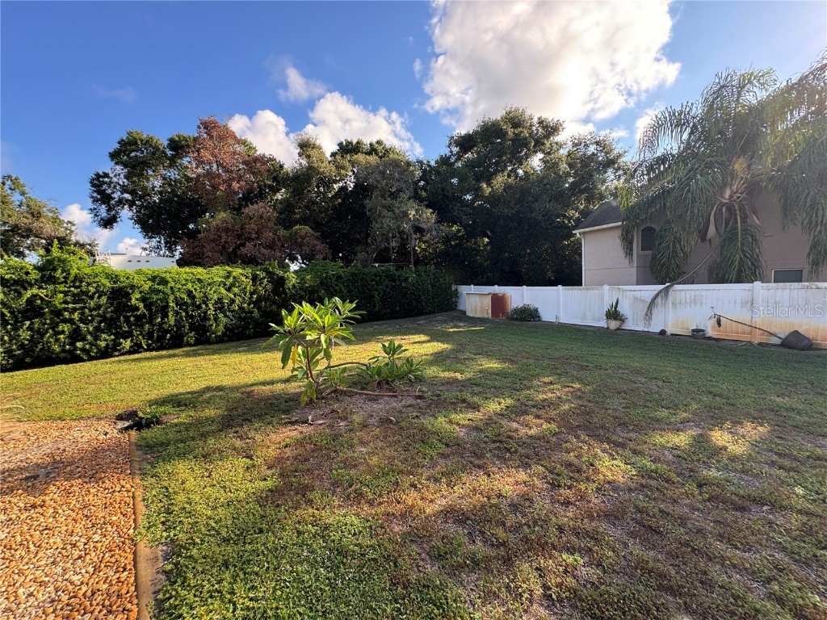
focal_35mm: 14
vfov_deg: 85.7
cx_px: 414
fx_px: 334
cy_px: 310
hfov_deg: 102.1
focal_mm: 2.22
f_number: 2.2
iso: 40
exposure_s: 1/256
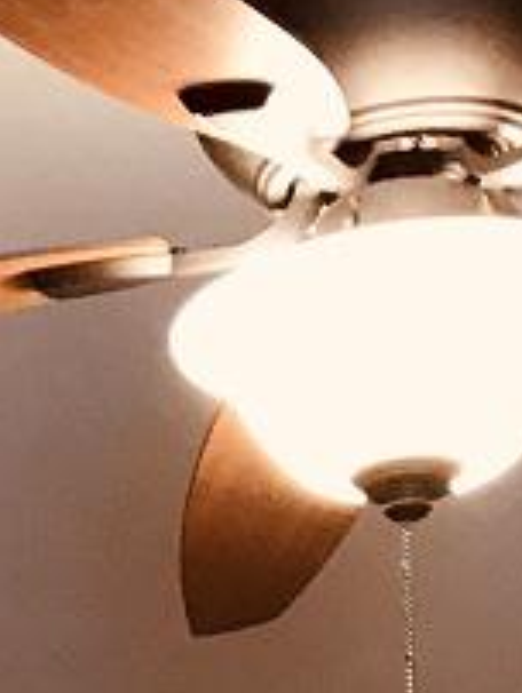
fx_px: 3792
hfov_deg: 7.5
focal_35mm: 189
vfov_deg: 9.2
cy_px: 1751
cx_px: -611
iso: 40
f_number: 1.8
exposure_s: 1/24
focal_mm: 3.99
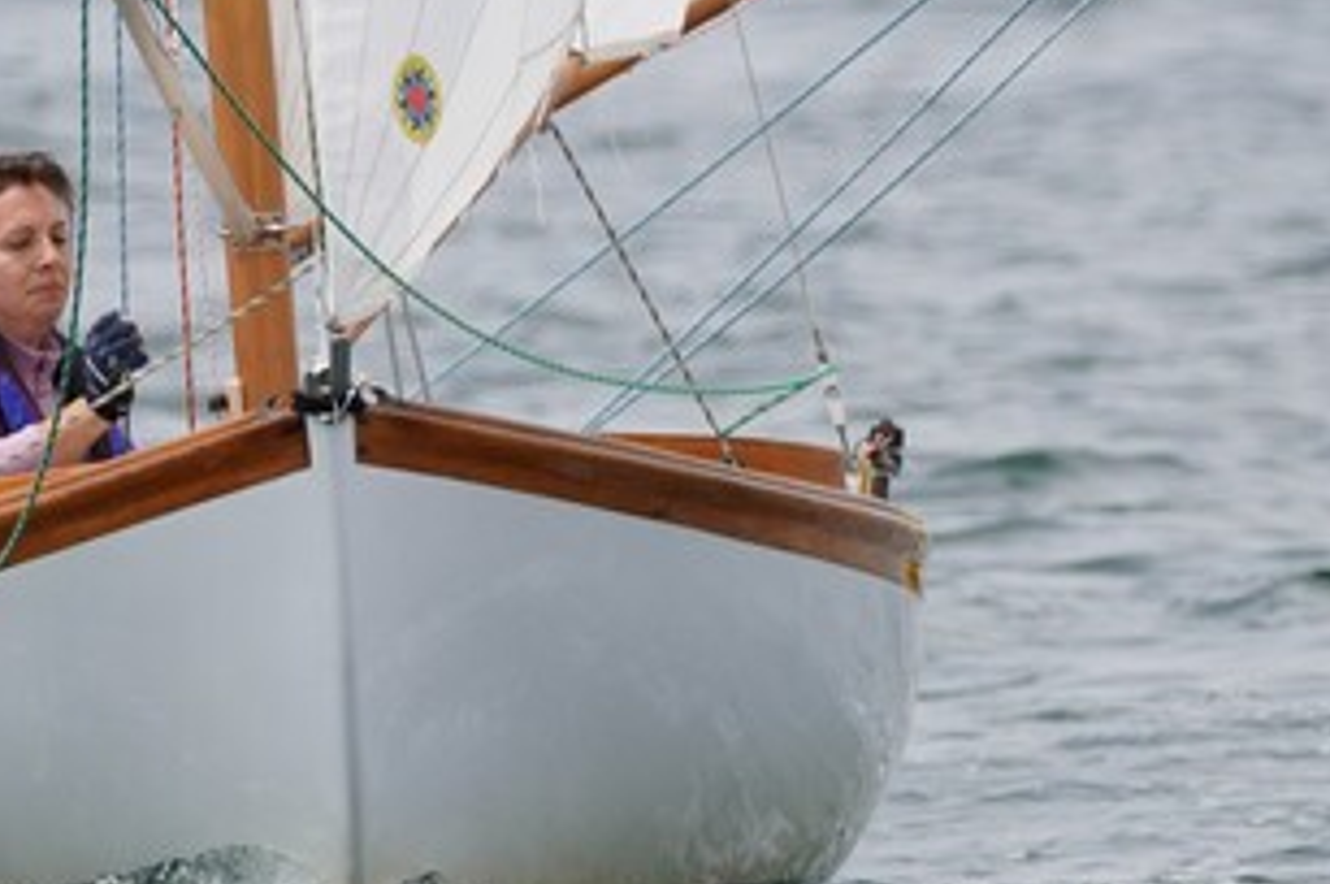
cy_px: 470
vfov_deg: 1.1
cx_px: -43
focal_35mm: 1224
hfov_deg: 1.7
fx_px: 45182
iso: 200
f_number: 5.6
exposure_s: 1/1250
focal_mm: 313
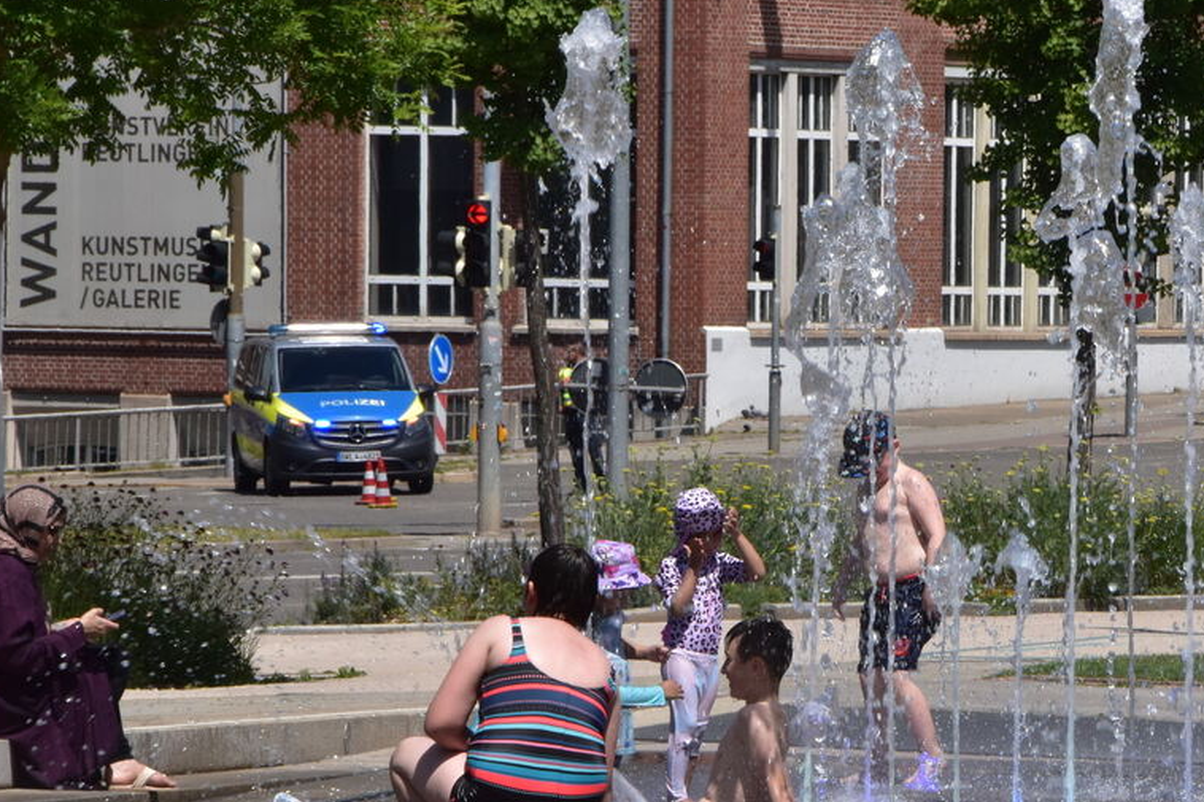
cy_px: 383
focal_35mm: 321
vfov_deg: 4.3
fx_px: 10726
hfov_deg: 6.4
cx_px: 934
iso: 500
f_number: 25
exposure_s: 1/250
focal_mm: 135
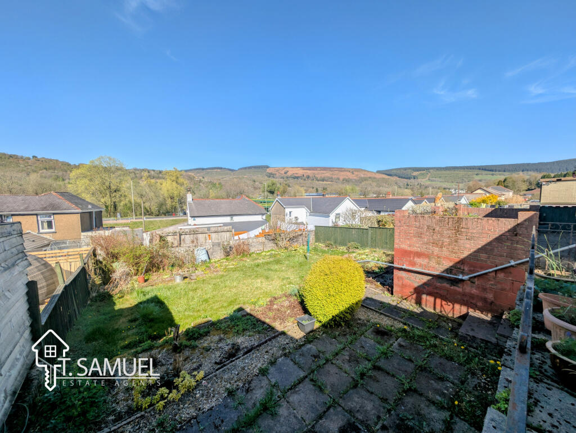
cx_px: 288
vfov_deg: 94.6
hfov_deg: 110.5
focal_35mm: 12
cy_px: 216
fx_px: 200
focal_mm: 2.23
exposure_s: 1/2012
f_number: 1.95
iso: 38
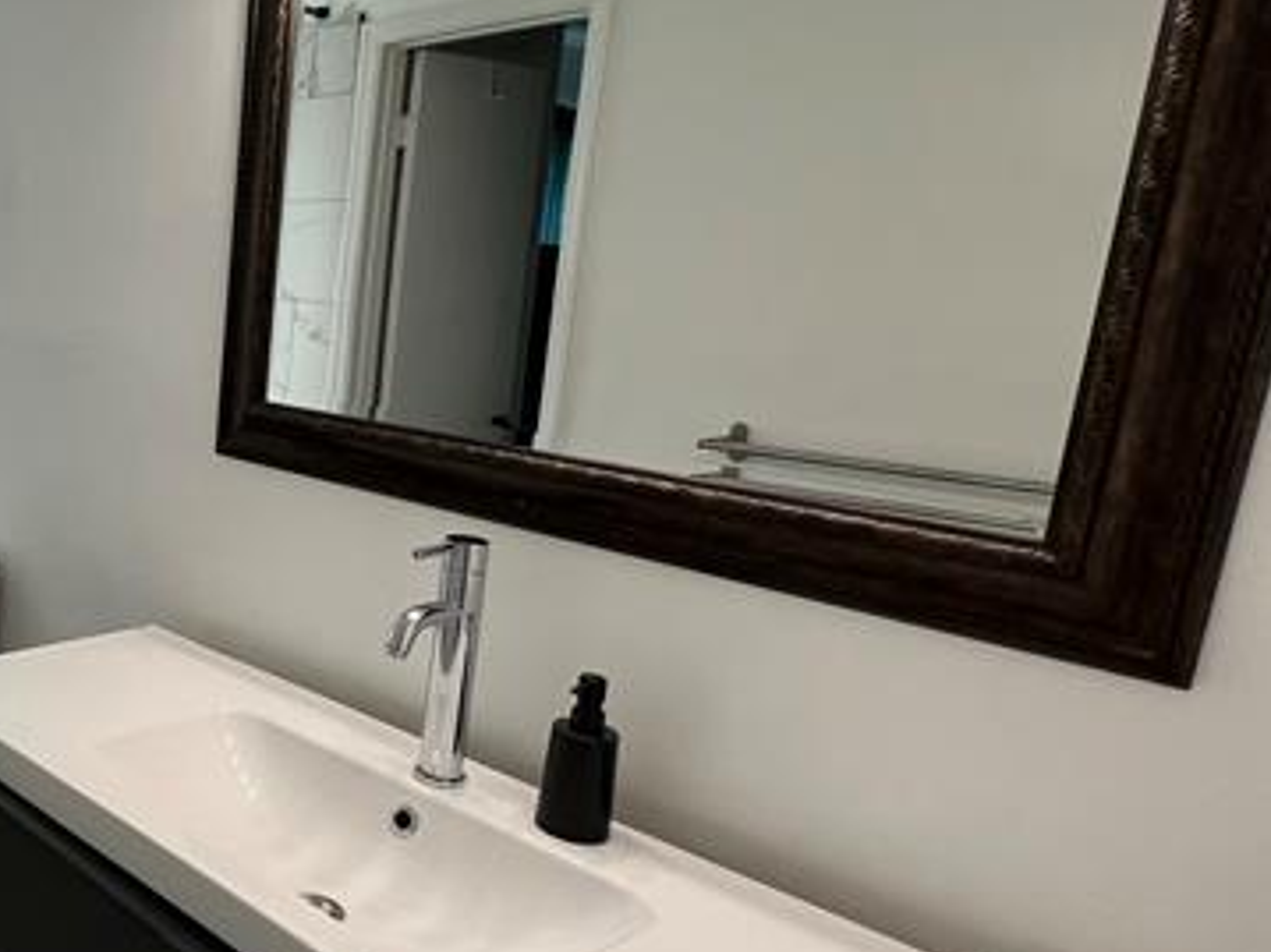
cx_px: -46
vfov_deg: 48.2
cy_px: 481
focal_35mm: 29
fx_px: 1064
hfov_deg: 48.6
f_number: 1.8
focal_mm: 1.57
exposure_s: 1/120
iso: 40
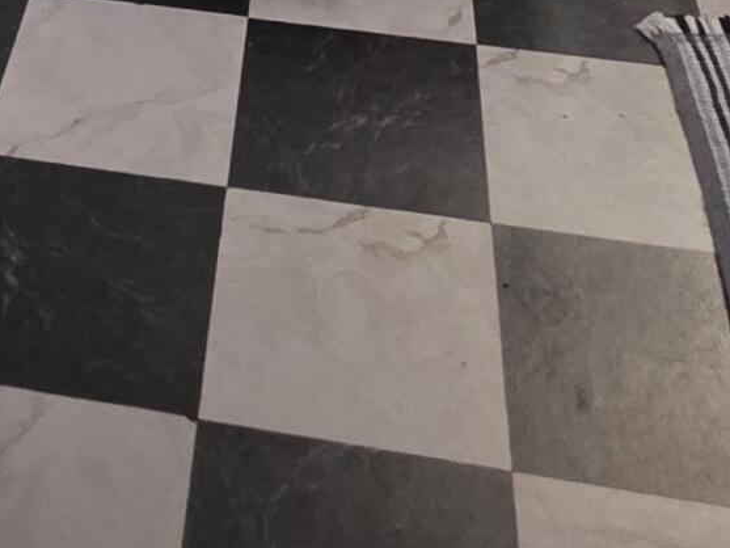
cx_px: 76
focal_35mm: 70
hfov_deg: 26.8
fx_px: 1477
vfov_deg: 14.1
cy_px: -785
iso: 500
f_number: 1.9
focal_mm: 2.2
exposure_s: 1/60
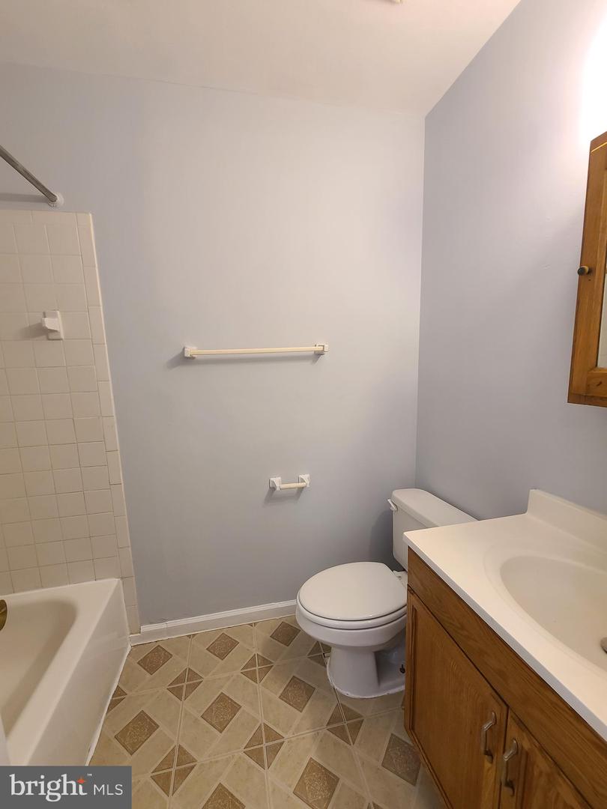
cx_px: 304
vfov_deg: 106.2
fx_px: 304
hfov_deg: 89.9
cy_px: 404
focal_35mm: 13
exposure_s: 1/60
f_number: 2.2
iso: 250
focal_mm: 2.2
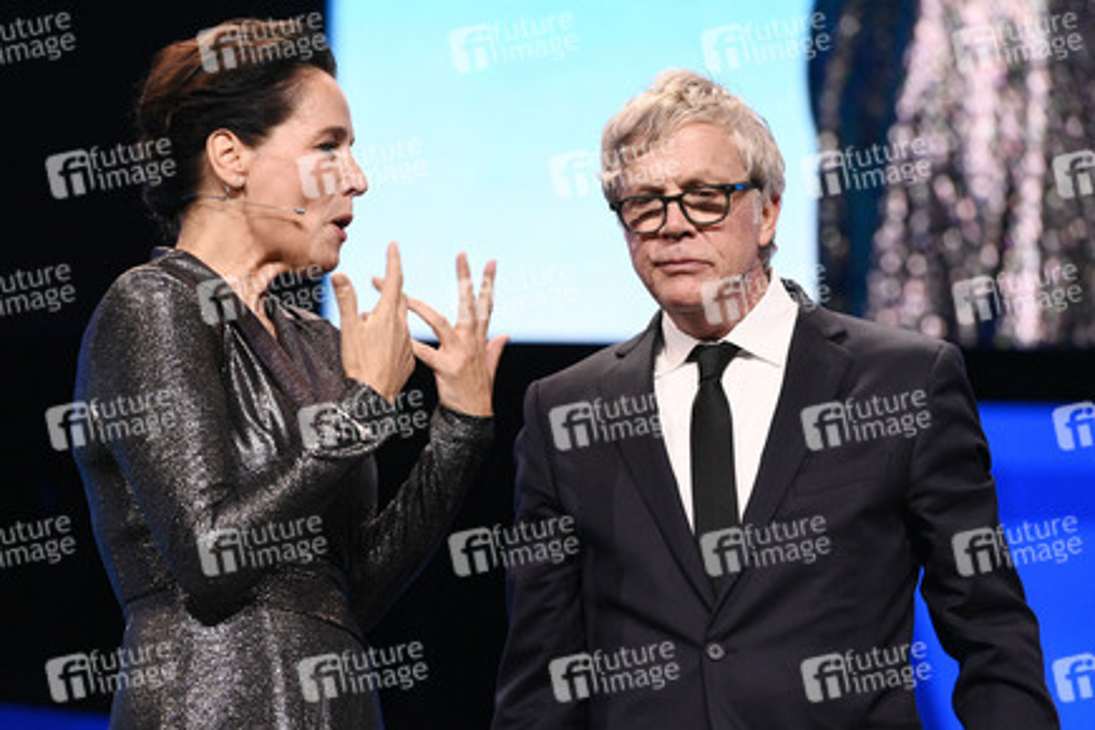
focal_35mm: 207
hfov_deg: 9.9
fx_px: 6296
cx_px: 548
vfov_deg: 6.6
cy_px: 357
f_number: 4.5
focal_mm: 200
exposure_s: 1/250
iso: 6400
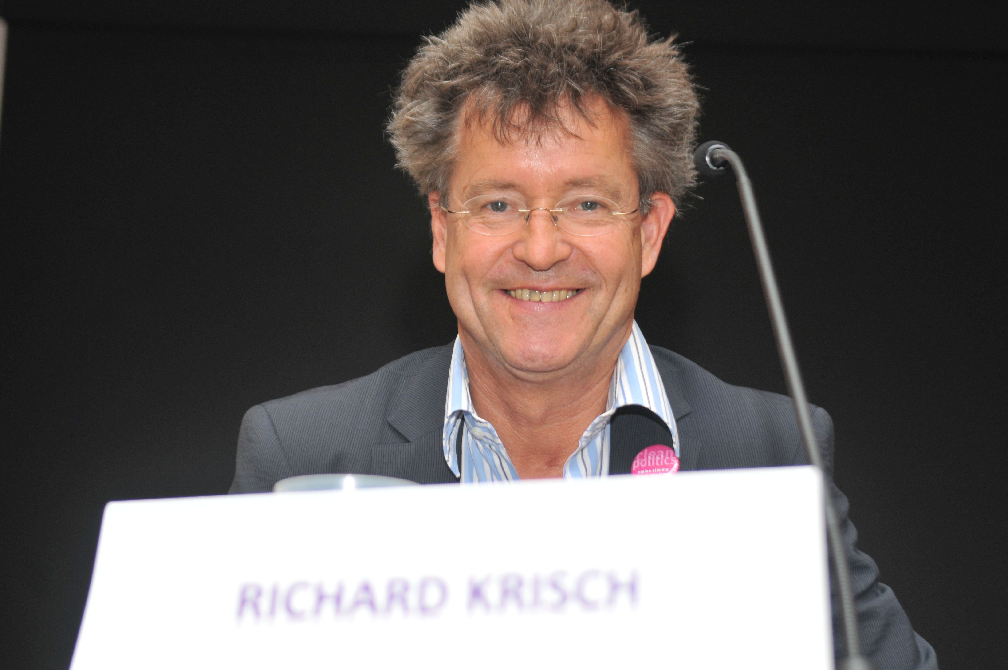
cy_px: 335
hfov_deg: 21.9
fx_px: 2601
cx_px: 504
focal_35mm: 93
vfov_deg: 14.7
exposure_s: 1/125
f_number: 4.5
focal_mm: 62
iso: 400
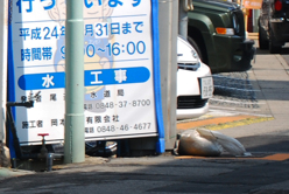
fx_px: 2741
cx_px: -280
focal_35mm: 341
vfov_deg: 4.0
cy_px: 53
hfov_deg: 5.9
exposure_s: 1/160
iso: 200
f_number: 5.6
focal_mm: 55
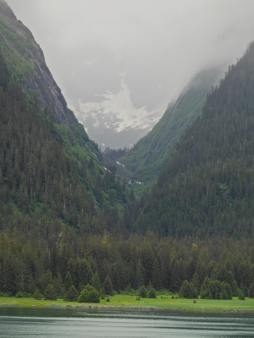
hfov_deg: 8.0
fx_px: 1810
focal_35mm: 185
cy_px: 169
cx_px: 127
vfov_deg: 10.7
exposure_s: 1/400
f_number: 4.5
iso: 100
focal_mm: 33
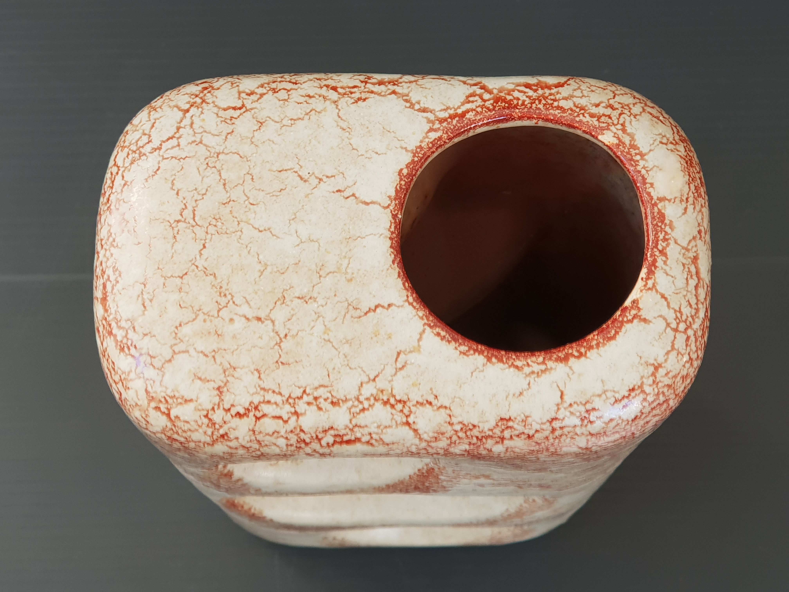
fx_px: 1185
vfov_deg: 28.0
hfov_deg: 36.8
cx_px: 394
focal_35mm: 52
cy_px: 296
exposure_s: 1/33
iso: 50
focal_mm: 6
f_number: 2.4
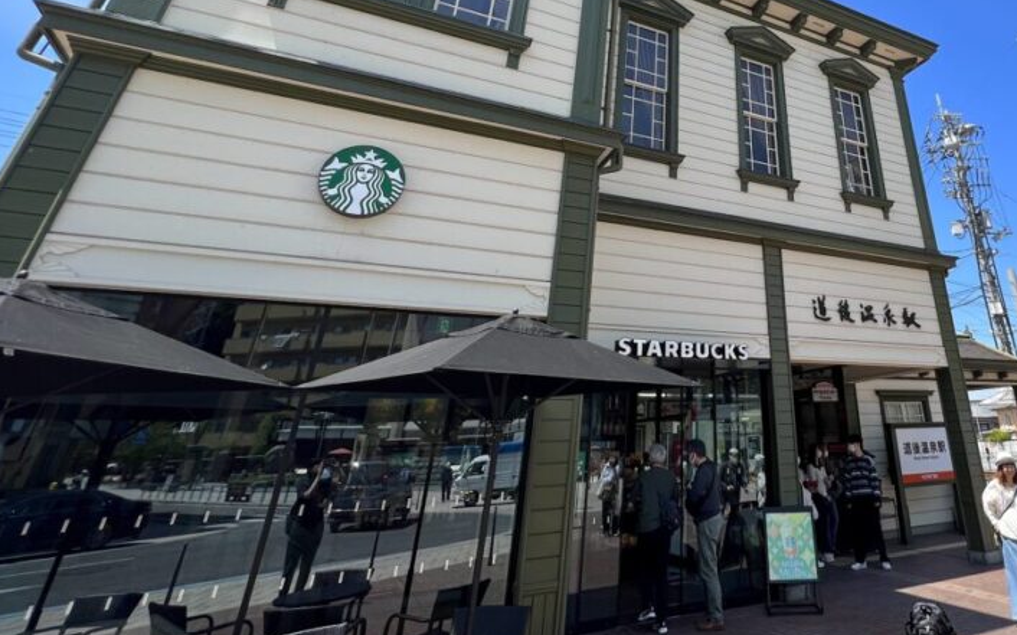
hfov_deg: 80.3
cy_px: 122
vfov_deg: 55.2
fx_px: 554
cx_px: 726
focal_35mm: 20
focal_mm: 1.57
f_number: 1.8
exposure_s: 1/881
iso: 32
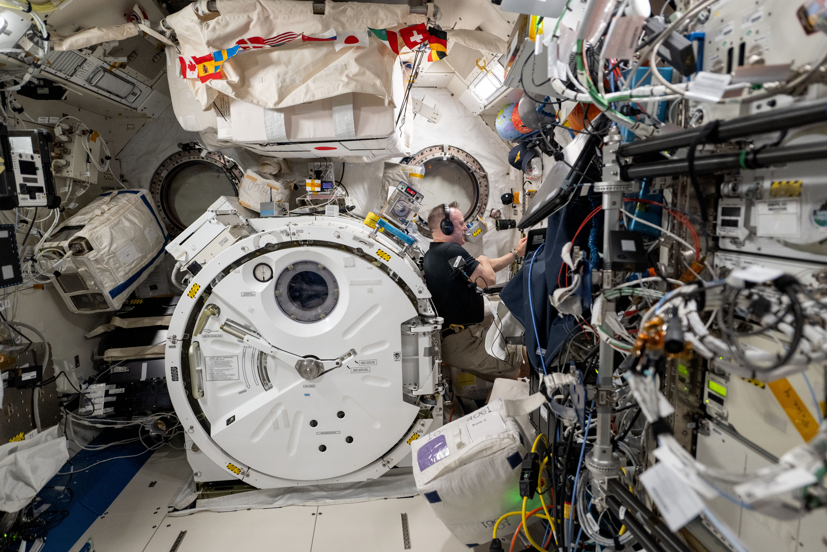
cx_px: 414
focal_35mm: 20
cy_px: 276
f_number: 2.8
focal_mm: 20
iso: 1600
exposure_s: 1/200
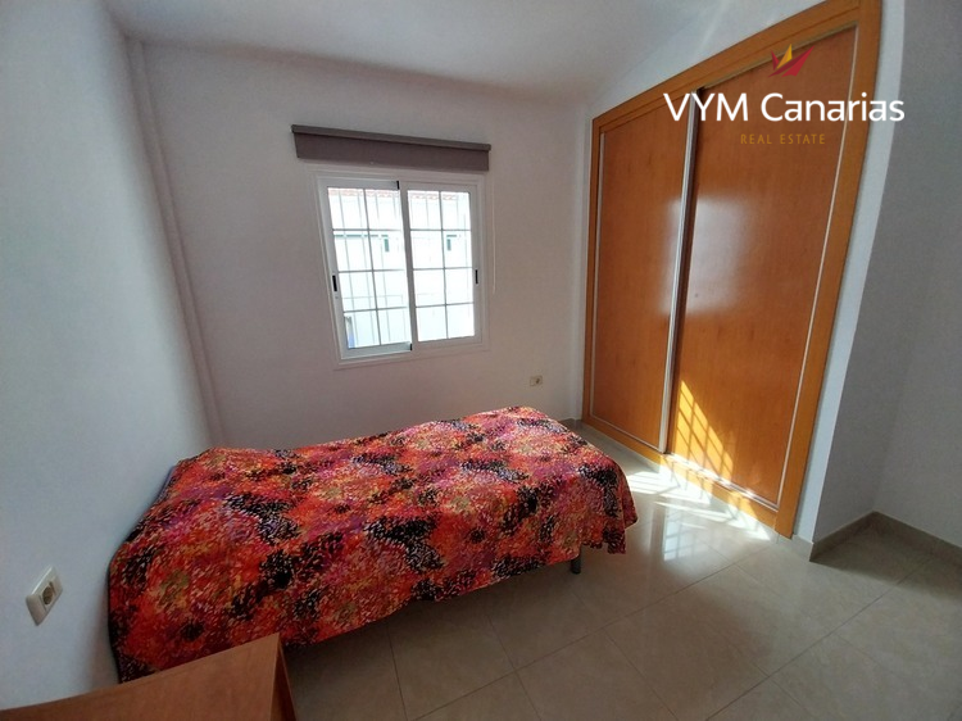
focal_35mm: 13
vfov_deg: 89.9
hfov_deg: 106.2
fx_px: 361
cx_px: 481
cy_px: 360
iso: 64
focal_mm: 1.13
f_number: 2.2
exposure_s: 1/172
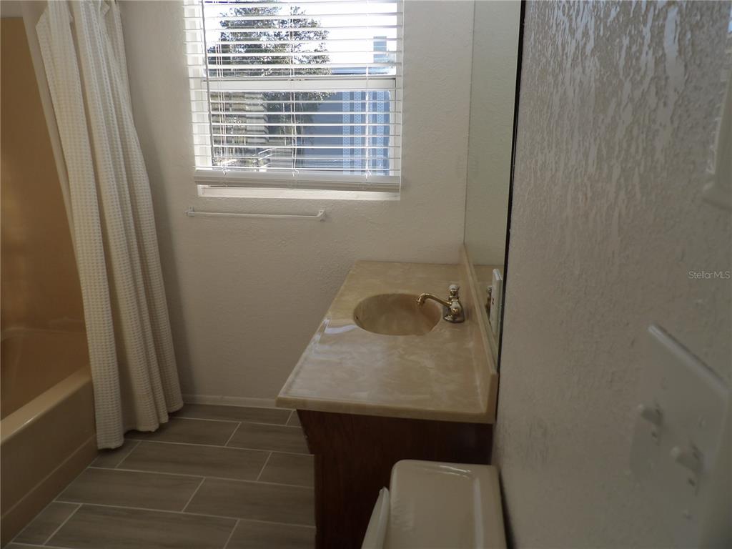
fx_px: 508
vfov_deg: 56.8
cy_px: 274
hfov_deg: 71.6
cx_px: 366
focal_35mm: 24
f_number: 3.2
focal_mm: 4.3
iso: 100
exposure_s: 1/172
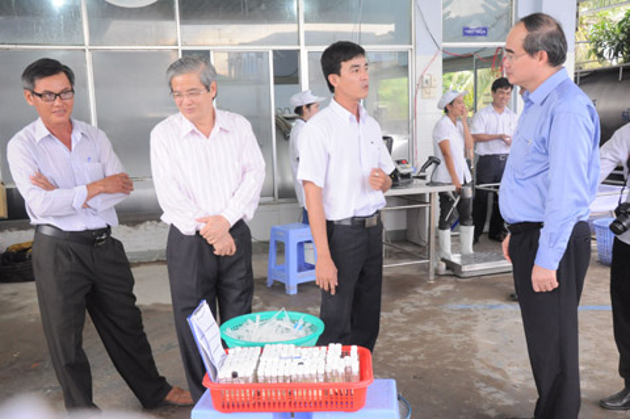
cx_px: 315
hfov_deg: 49.6
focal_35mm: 39
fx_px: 682
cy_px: 210
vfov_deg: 34.1
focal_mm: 26
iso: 1400
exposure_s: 1/30
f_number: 10
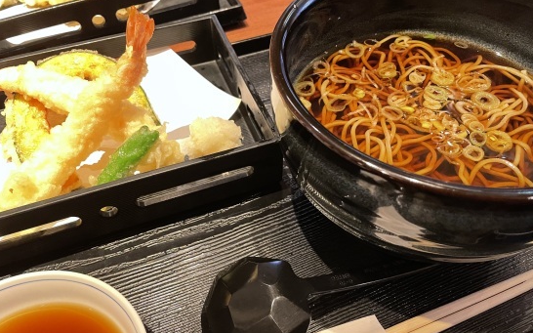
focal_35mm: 28
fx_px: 407
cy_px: 197
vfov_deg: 44.3
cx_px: 265
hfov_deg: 66.5
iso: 400
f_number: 1.6
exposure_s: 1/33
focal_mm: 4.2
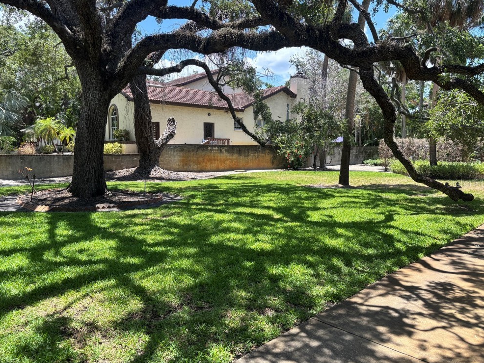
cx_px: 242
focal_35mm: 27
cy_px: 183
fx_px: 378
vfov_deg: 51.4
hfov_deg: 65.3
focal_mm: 5.96
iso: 50
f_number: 1.6
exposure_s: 1/805
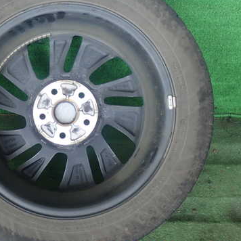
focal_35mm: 64
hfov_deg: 26.6
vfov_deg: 26.9
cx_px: 66
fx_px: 504
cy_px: 106
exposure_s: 1/80
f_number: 2.9
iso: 160
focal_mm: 7.86
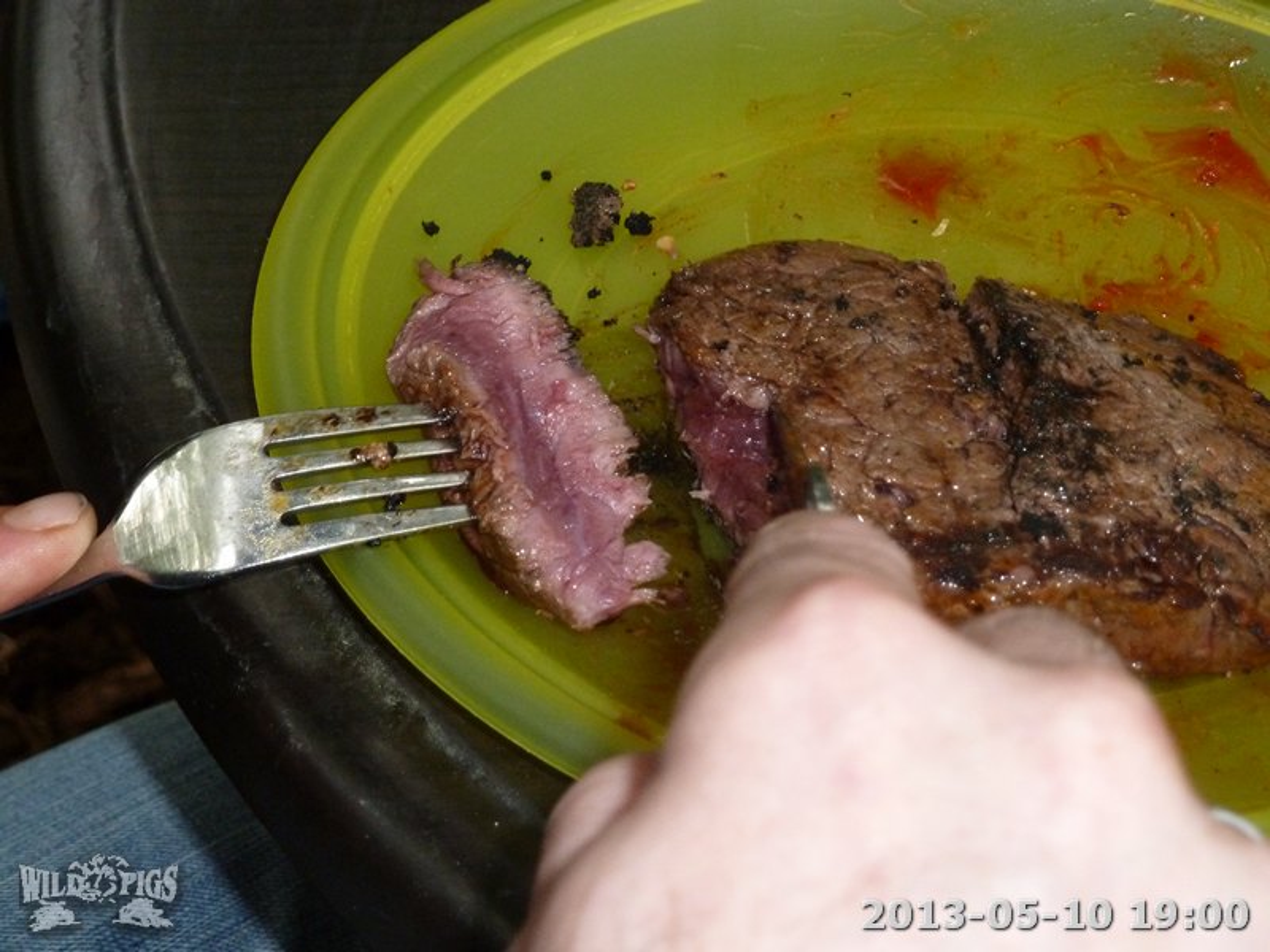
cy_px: 476
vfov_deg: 16.4
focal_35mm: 90
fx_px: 3302
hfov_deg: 21.8
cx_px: 635
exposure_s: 1/80
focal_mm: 14.7
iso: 400
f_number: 4.3
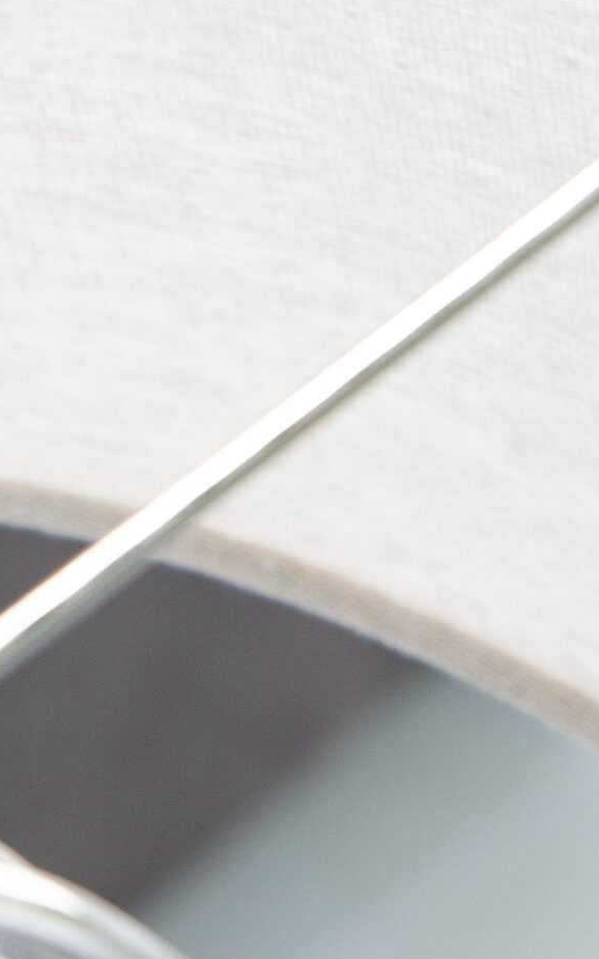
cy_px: 1548
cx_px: -260
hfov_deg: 3.8
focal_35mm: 347
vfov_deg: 6.0
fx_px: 9065
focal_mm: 70
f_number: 5.6
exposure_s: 1/15
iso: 250
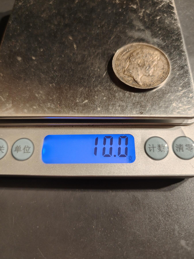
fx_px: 172
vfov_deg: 73.9
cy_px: 130
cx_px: 97
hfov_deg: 58.9
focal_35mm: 23
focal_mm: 6.06
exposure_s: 1/130
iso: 250
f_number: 1.6
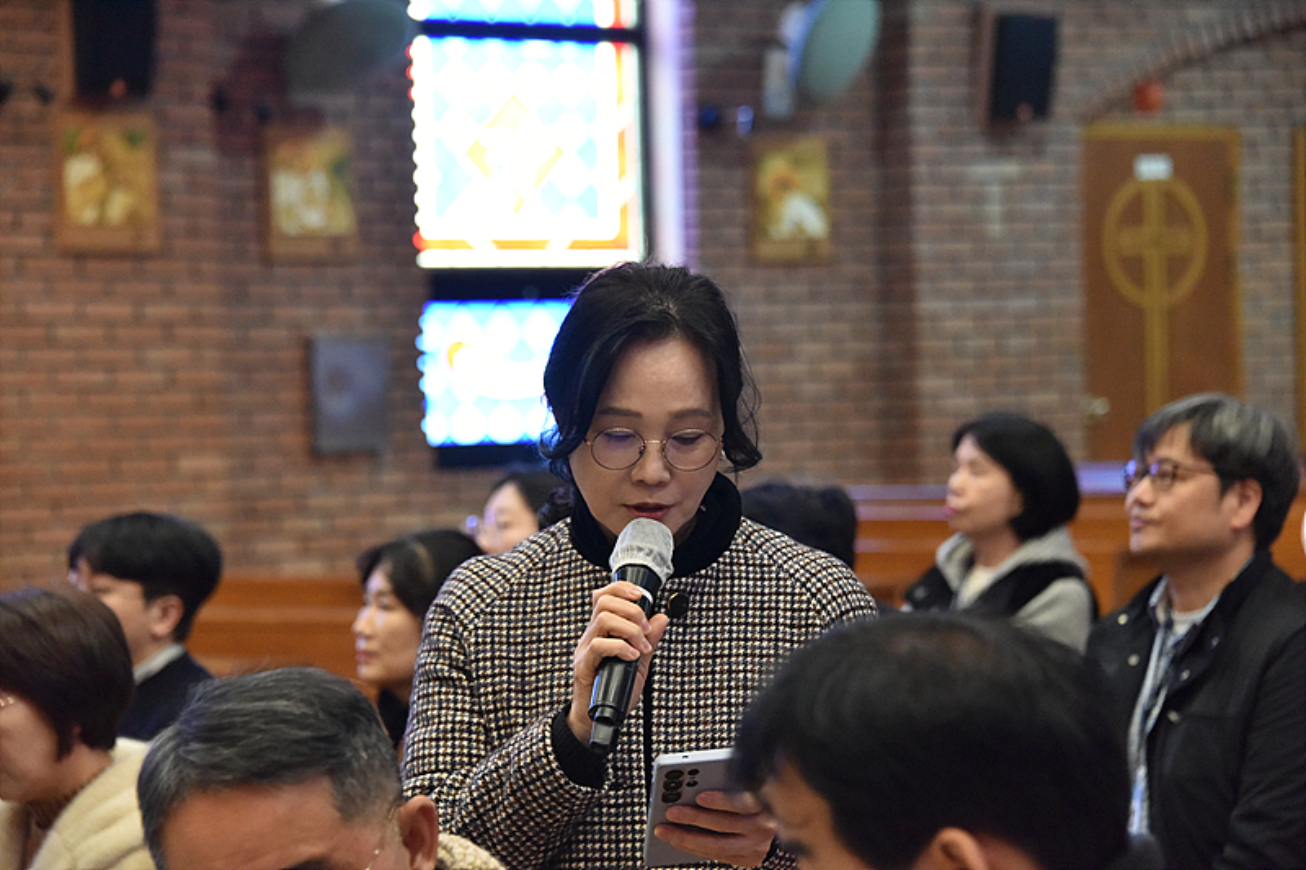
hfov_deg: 15.2
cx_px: 653
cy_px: 435
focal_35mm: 135
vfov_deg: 10.2
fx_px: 4896
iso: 6400
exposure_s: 1/125
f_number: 6.3
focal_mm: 135
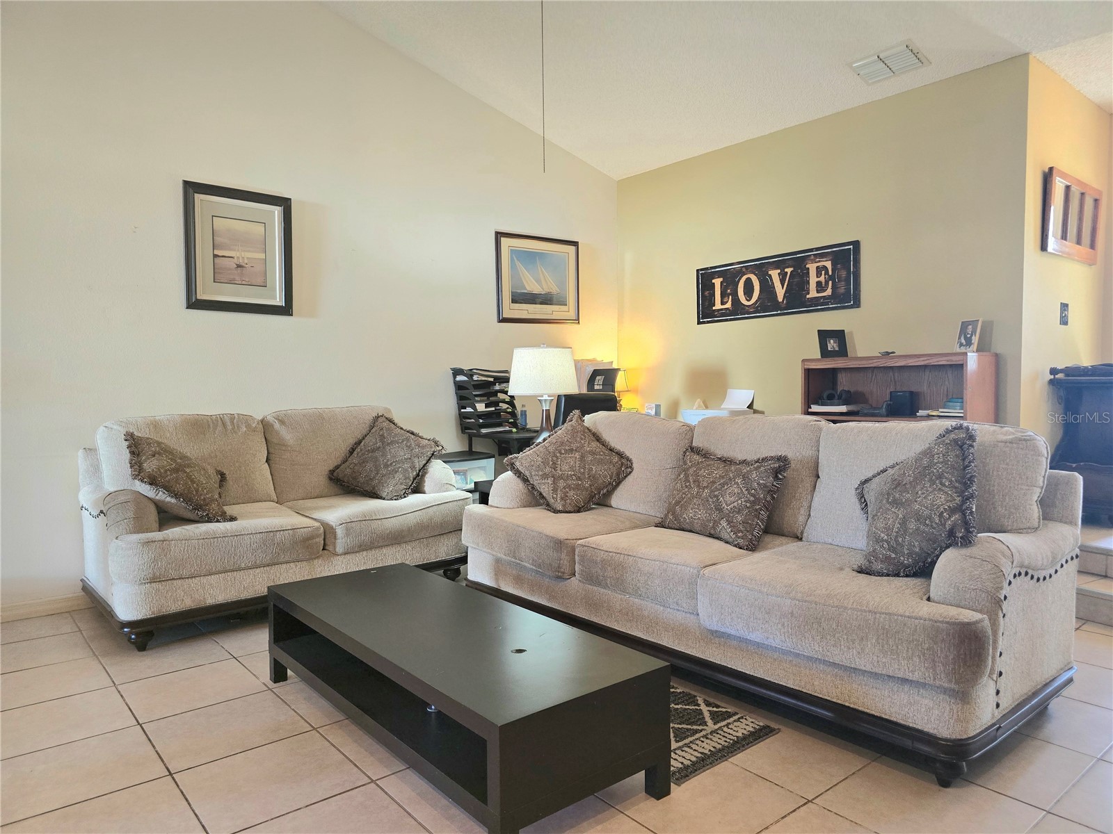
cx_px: 556
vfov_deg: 58.9
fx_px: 740
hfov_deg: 73.9
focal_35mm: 23
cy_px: 417
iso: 640
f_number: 1.7
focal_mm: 6.3
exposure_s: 1/120
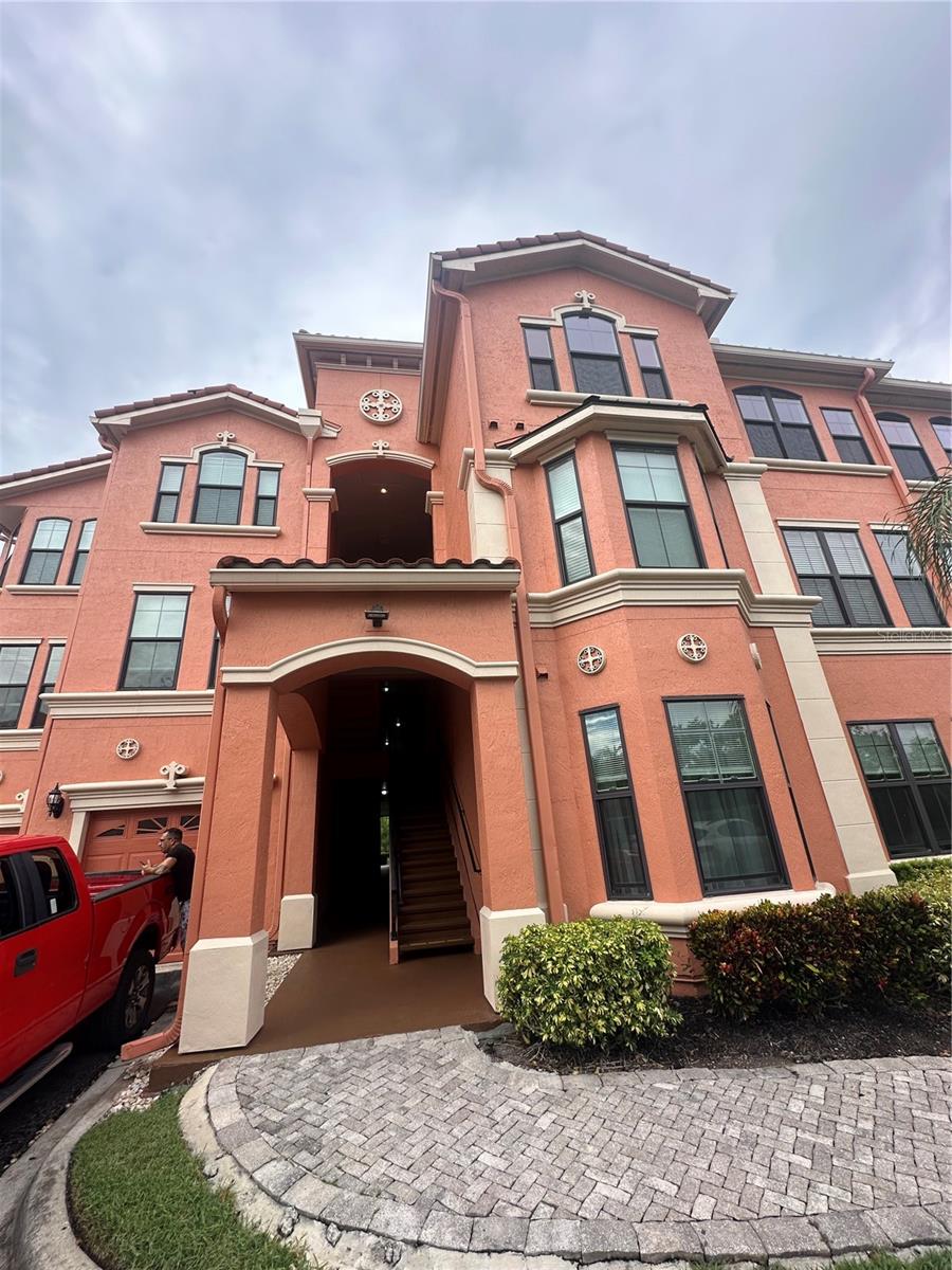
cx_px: 476
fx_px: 513
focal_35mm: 14
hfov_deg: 85.7
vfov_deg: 102.1
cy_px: 635
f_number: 2.2
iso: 40
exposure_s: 1/779
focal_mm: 2.22
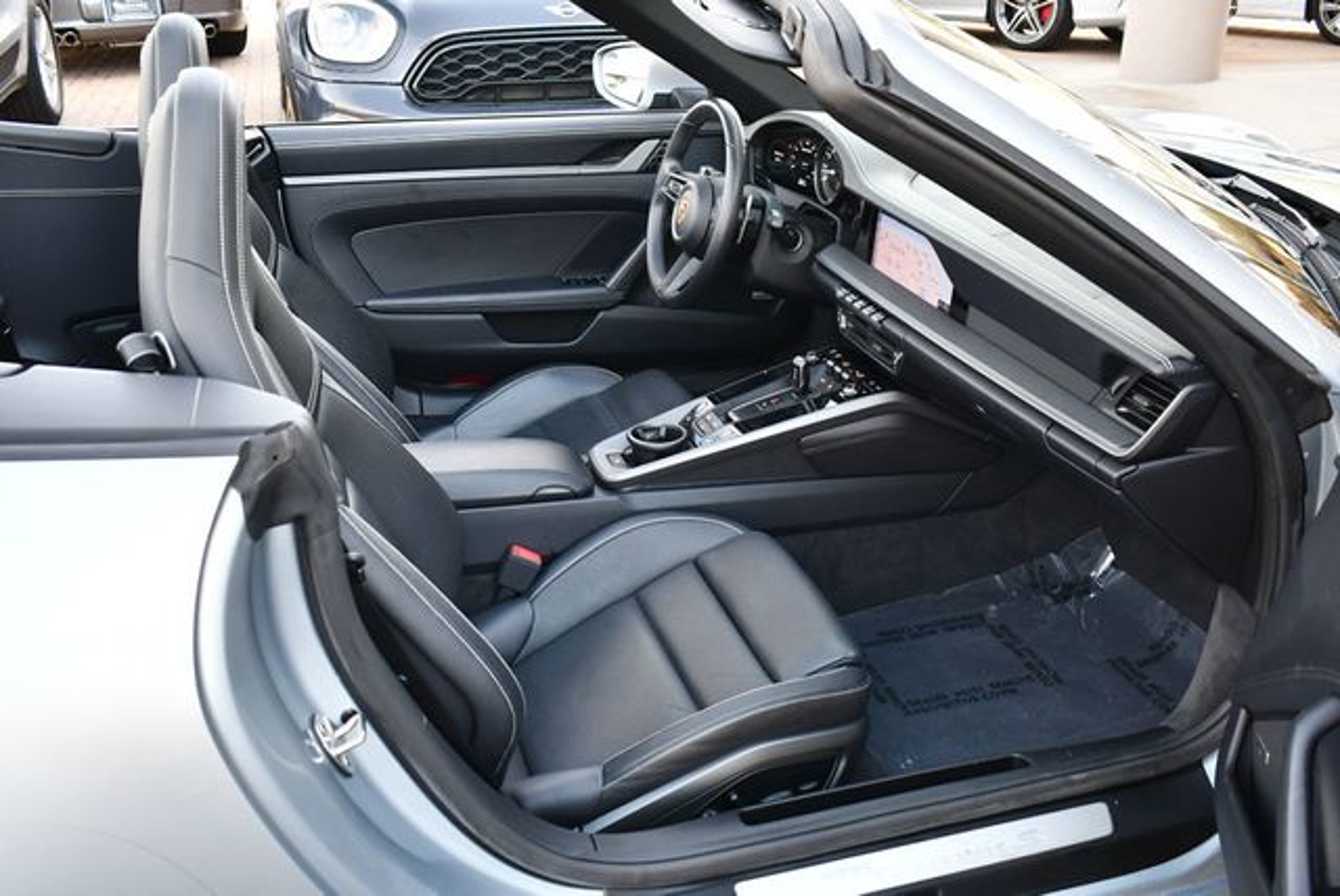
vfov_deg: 36.9
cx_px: 670
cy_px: 448
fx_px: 1341
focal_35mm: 36
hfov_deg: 53.1
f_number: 3.5
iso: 720
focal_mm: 18
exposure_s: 1/250
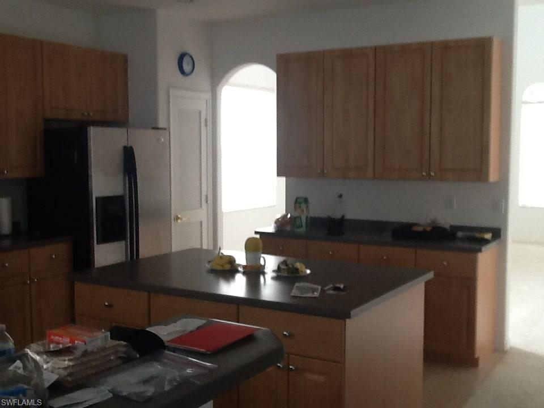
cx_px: 272
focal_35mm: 44
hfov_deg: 42.9
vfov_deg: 32.9
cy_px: 204
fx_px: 691
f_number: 2.4
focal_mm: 2.03
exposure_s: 1/30
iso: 64
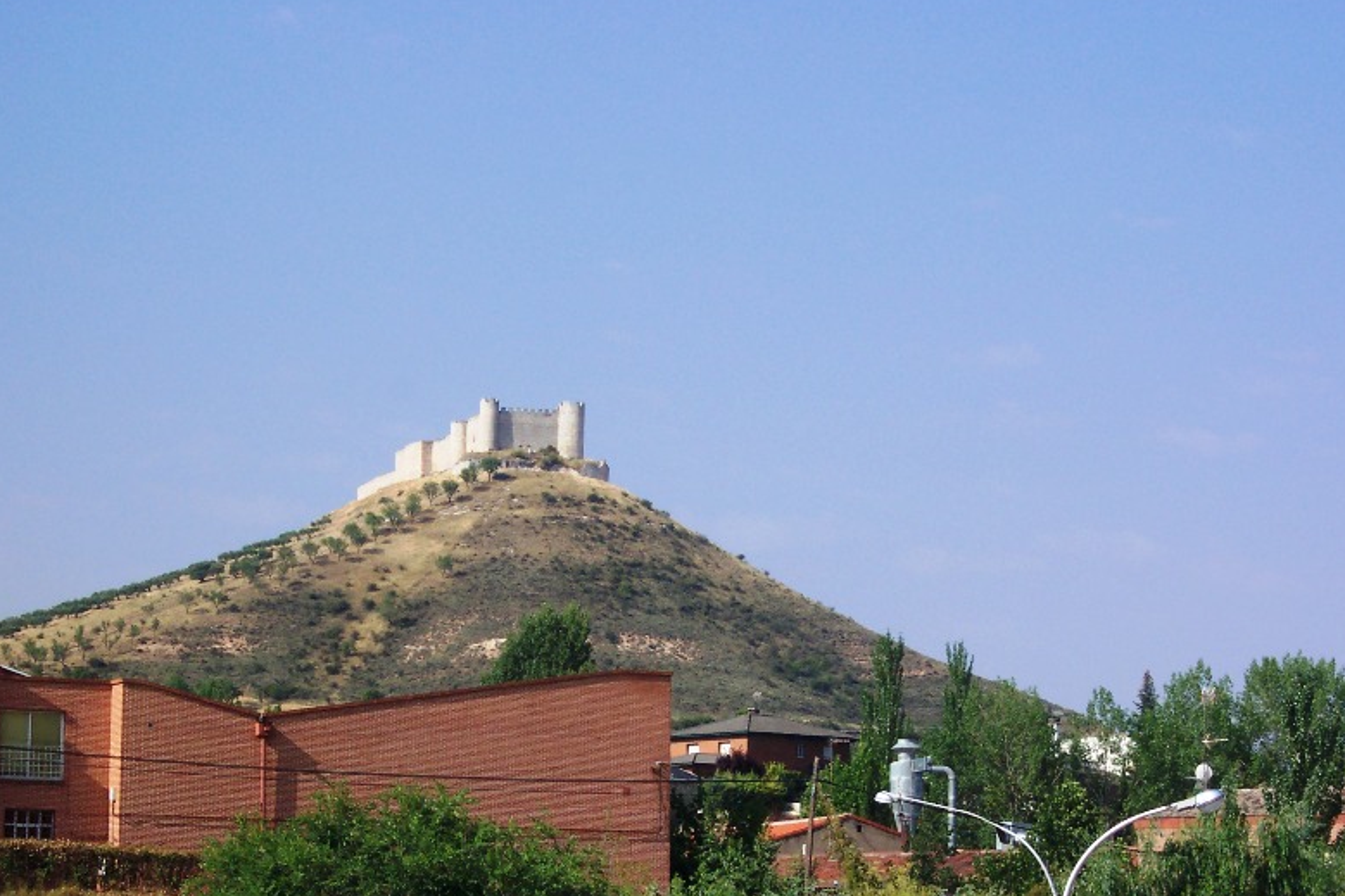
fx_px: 4370
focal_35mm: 117
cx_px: 673
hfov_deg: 17.5
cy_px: 445
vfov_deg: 11.7
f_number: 8
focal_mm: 24
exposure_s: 1/350
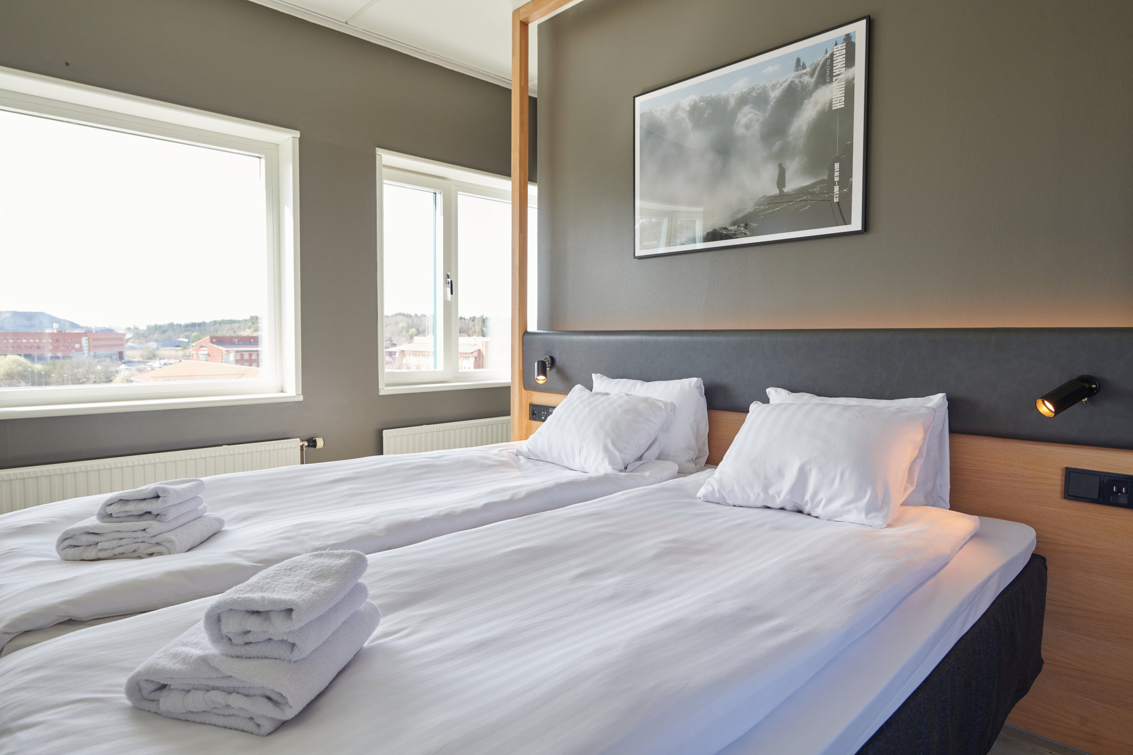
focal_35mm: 21
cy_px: 378
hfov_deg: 81.2
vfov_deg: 59.5
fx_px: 661
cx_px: 566
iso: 200
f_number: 8
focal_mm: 21
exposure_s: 1/40
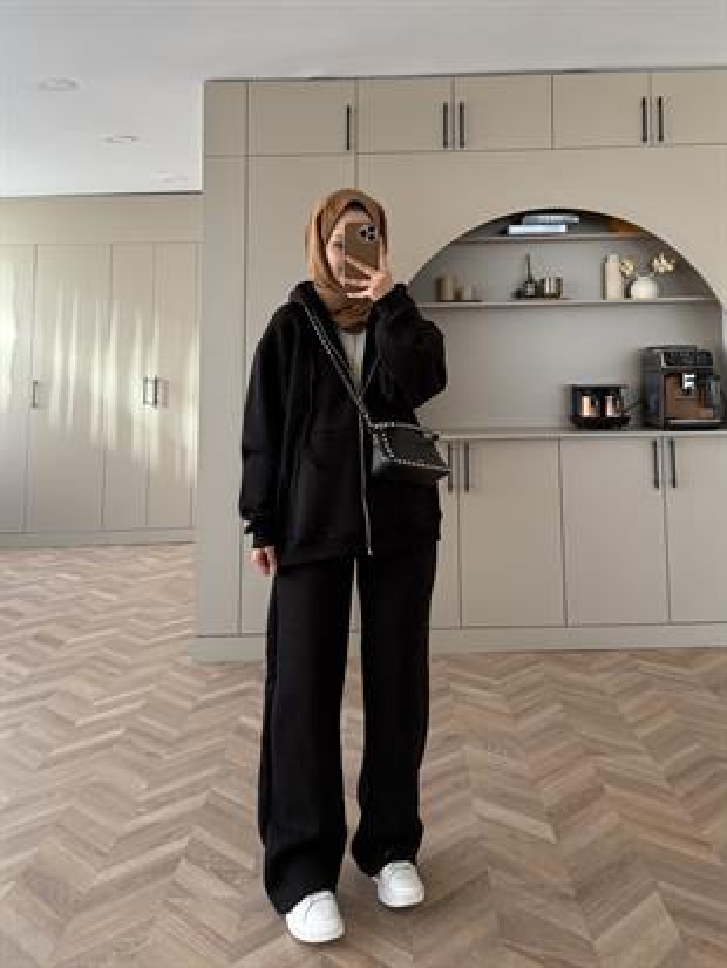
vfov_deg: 71.6
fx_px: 672
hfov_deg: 56.8
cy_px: 484
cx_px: 364
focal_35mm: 24
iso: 160
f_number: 1.78
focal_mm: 6.76
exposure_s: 1/121
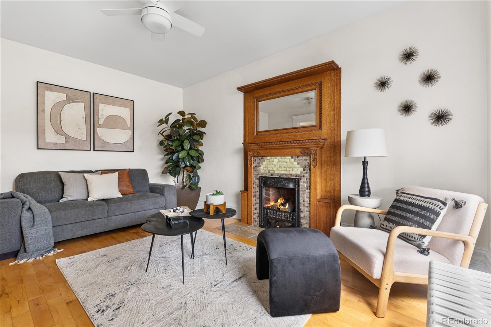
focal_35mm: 16
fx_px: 218
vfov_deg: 73.7
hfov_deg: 96.8
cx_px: 246
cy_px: 164
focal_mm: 16
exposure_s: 1/3
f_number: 8
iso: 160
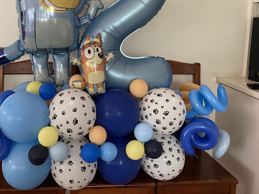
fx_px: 277
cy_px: 60
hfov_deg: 49.6
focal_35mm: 37
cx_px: 95
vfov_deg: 38.1
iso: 500
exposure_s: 1/60
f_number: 1.8
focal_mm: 4.25
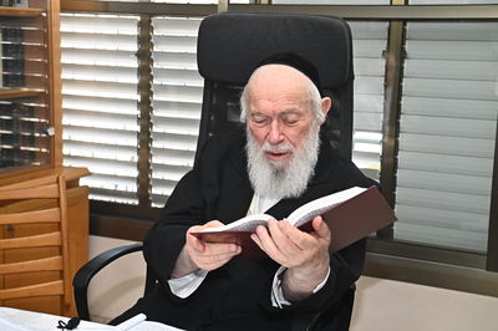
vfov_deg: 21.9
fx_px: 857
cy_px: 166
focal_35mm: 62
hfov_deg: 32.4
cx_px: 249
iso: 1250
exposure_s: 1/200
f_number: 8
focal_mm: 62
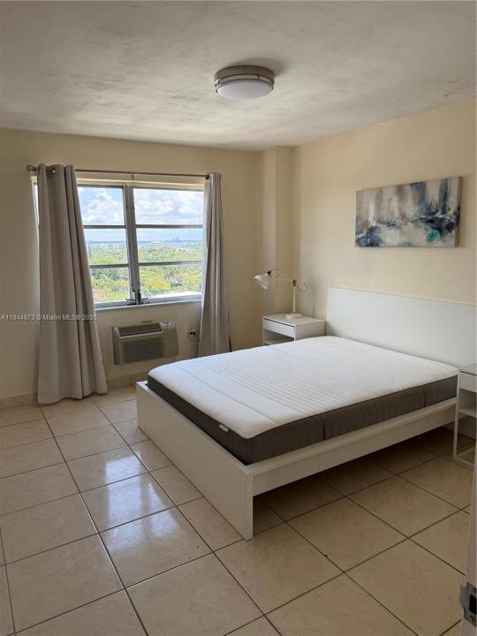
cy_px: 318
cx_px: 238
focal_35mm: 24
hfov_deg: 56.8
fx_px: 441
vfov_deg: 71.6
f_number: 1.78
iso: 100
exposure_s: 1/665
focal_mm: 6.76
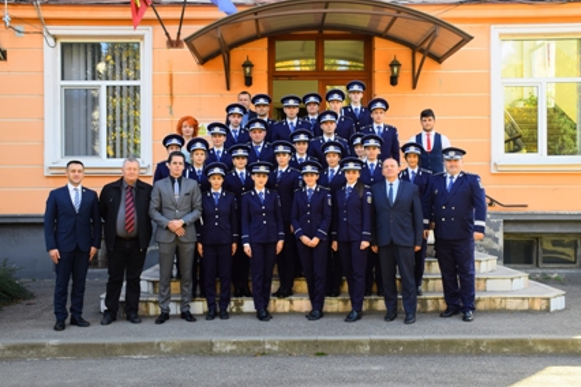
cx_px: 292
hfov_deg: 47.4
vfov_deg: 32.6
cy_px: 189
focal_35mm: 41
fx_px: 662
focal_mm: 26
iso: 400
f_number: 9
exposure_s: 1/60
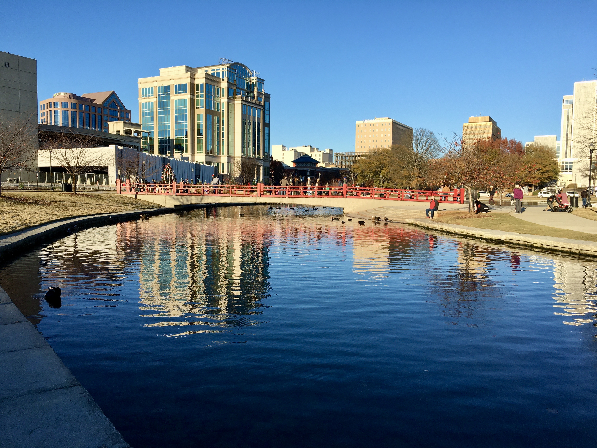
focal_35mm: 29
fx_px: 500
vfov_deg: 48.2
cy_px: 224
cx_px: 298
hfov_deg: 61.7
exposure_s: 1/1115
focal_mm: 4.15
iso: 25
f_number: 2.2
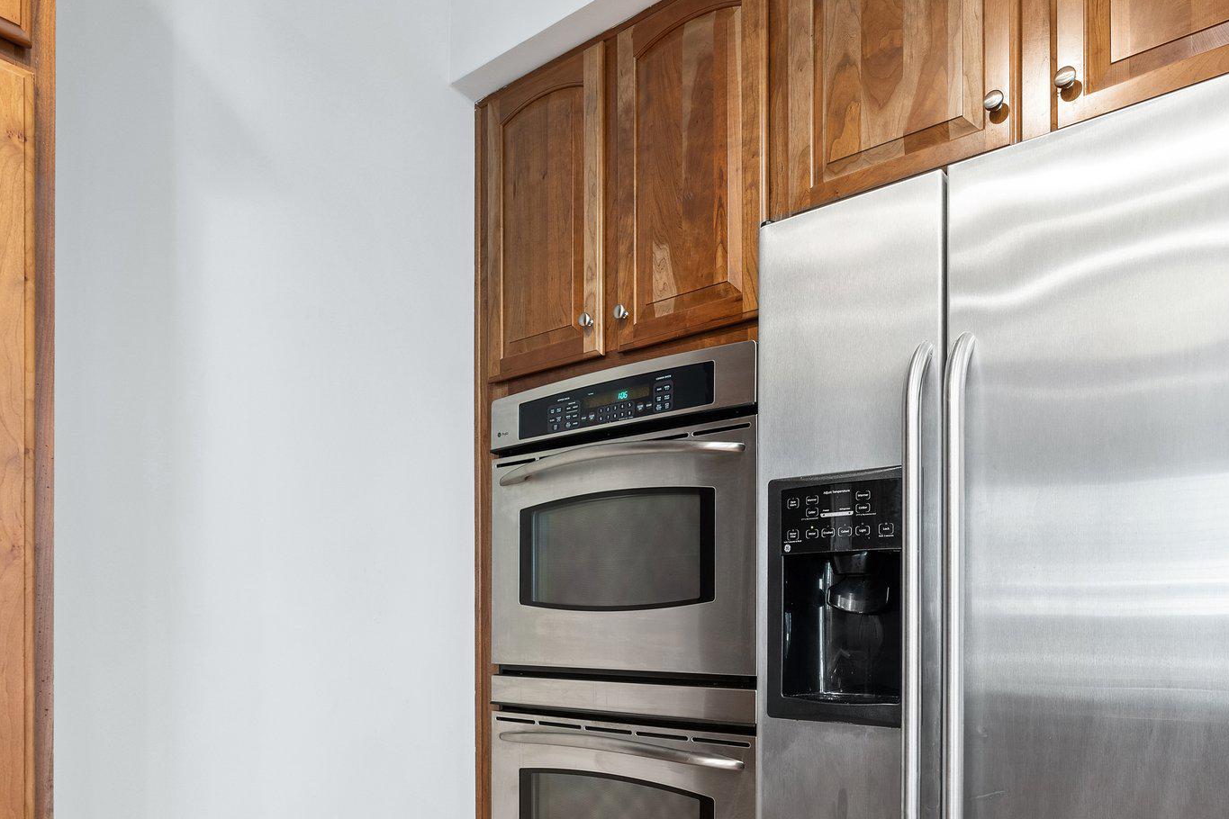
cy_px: 612
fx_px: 819
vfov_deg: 50.9
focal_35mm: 24
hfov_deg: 73.7
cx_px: 633
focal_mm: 16
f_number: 8
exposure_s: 1.3
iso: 800
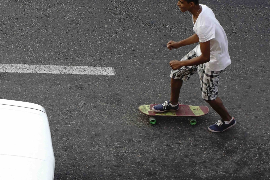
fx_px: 1072
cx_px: 40
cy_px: 88
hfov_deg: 14.2
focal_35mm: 143
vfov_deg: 9.6
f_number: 3.2
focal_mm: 50
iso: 400
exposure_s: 1/500
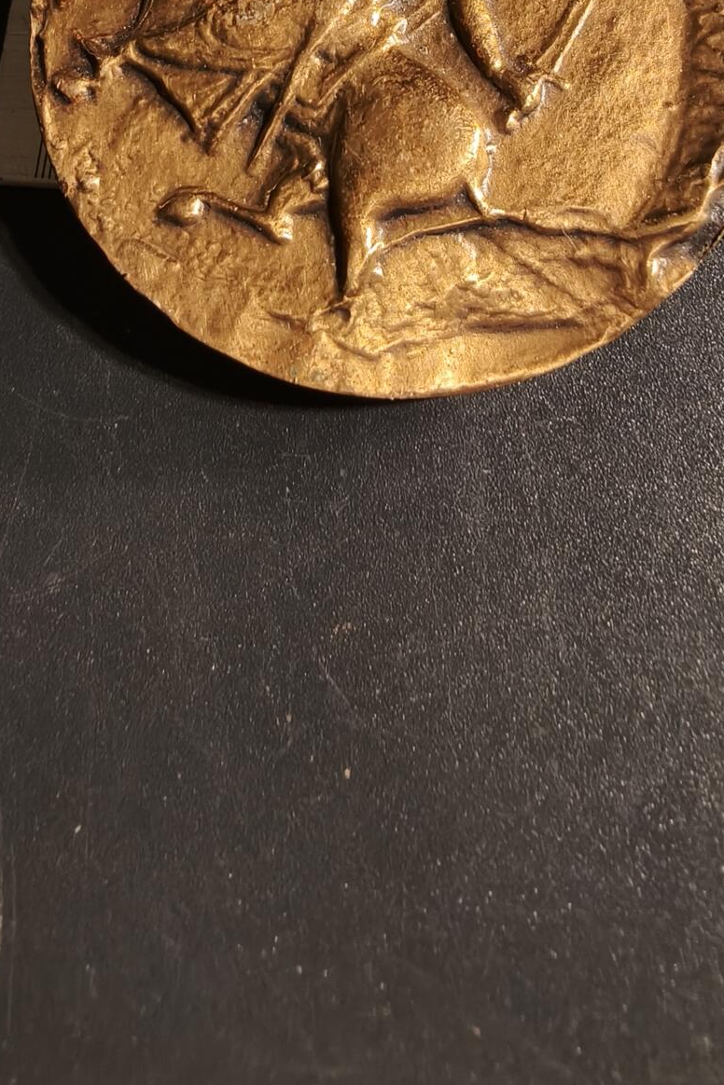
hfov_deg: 34.6
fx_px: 1116
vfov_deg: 49.4
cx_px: 603
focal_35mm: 37
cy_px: 247
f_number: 2
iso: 160
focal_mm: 2.32
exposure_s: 1/89.9
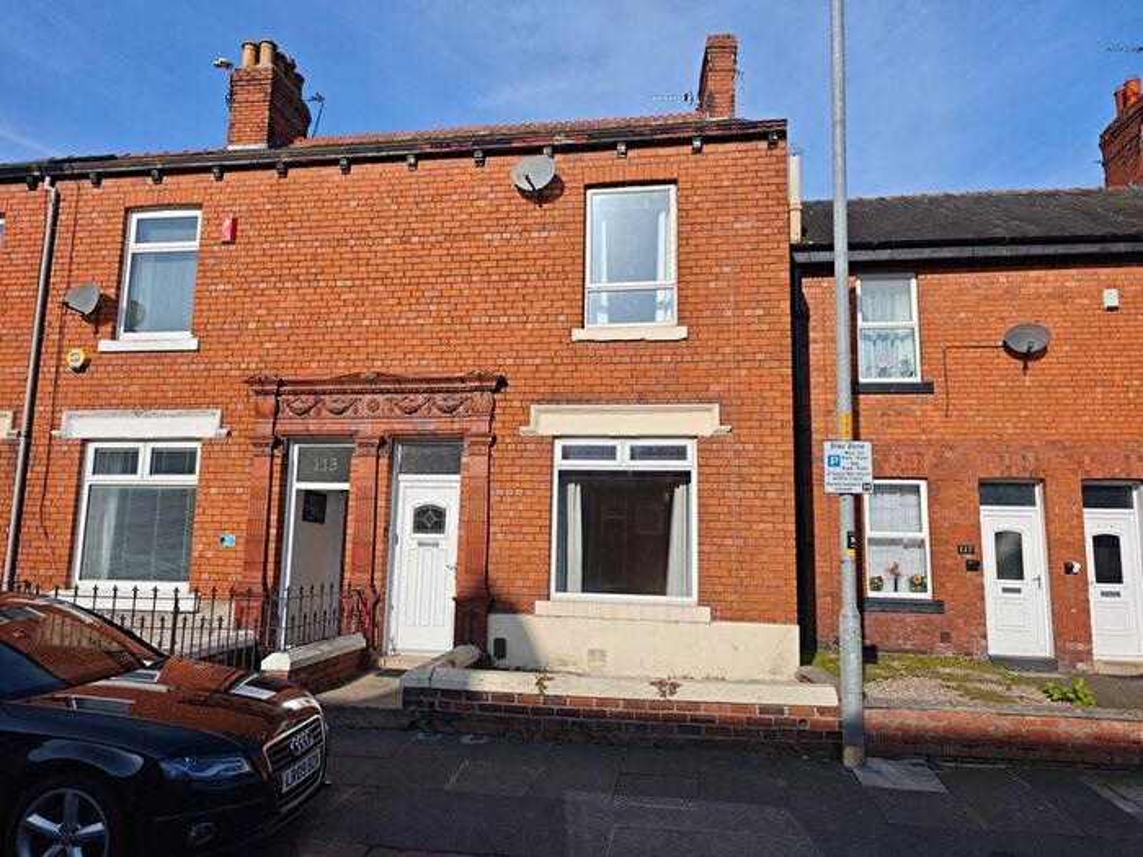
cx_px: 572
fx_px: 759
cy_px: 428
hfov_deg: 73.9
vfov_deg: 58.9
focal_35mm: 23
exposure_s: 1/2456
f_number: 2
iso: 50
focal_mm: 8.72
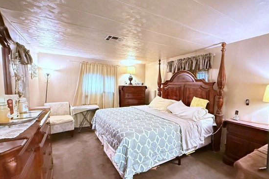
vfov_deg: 70.3
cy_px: 96
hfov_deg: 93.2
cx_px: 141
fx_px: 127
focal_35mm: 17
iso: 1600
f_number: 2.2
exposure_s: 1/30
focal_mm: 2.22
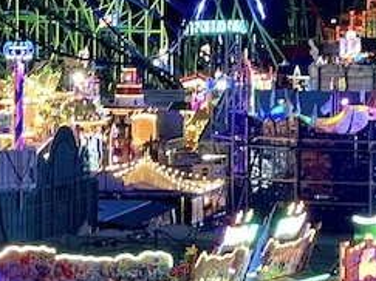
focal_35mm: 325
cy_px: 361
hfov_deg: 6.1
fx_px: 3528
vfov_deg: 4.6
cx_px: 198
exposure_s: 1/50
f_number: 2.8
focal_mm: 9
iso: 250
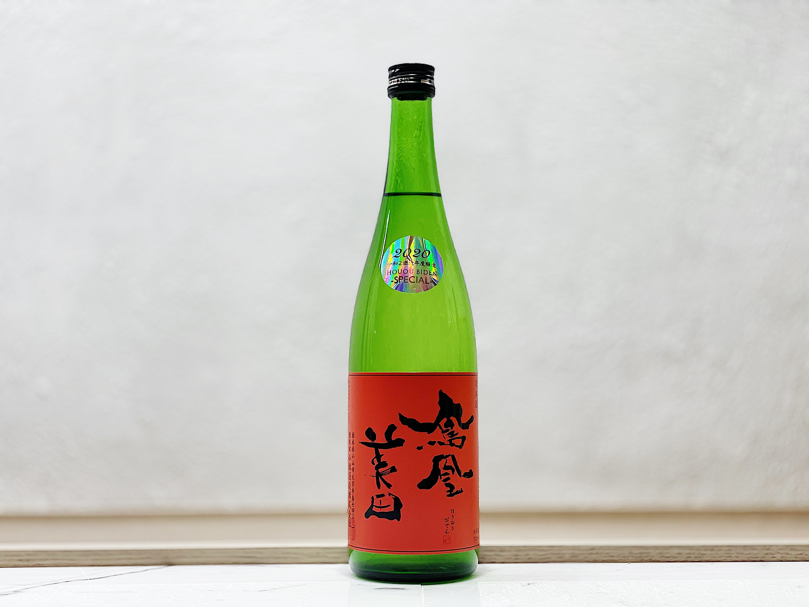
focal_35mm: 52
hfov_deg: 36.8
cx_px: 404
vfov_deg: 28.0
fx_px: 1215
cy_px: 304
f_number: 2
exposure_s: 1/100
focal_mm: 6
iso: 64
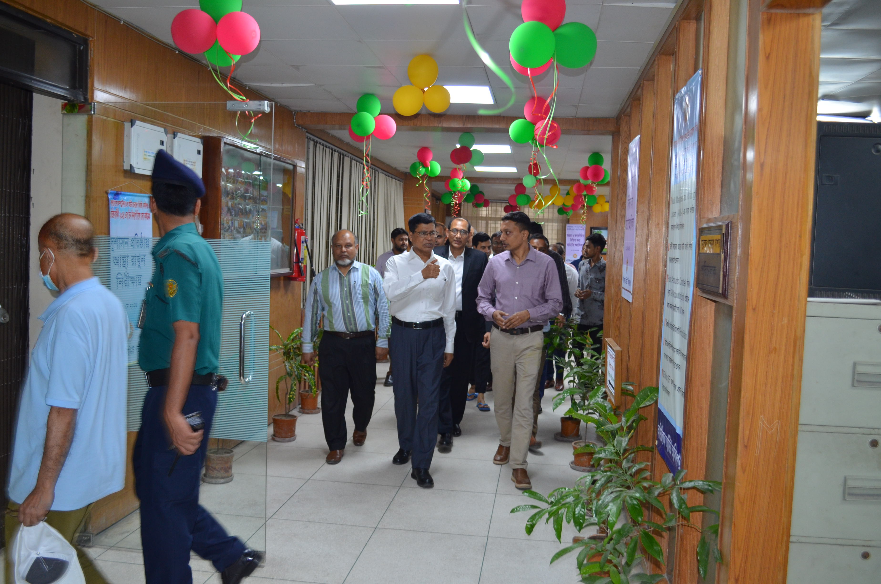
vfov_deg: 39.8
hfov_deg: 57.3
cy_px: 292
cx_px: 440
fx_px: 806
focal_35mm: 33
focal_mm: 22
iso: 560
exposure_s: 1/60
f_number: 3.8
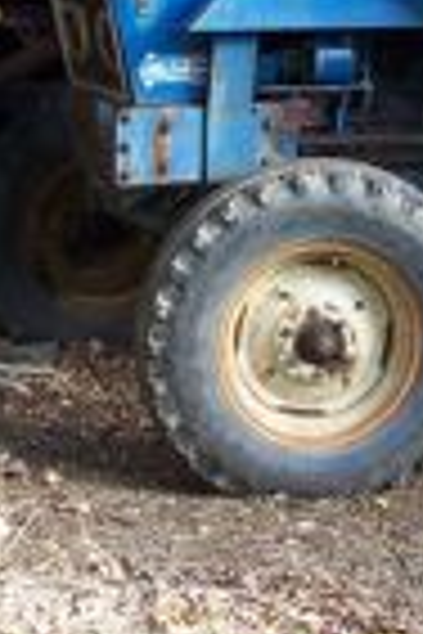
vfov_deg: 16.3
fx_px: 2185
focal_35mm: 124
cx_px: 279
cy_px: 67
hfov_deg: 11.0
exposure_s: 1/125
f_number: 2.8
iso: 80
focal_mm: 6
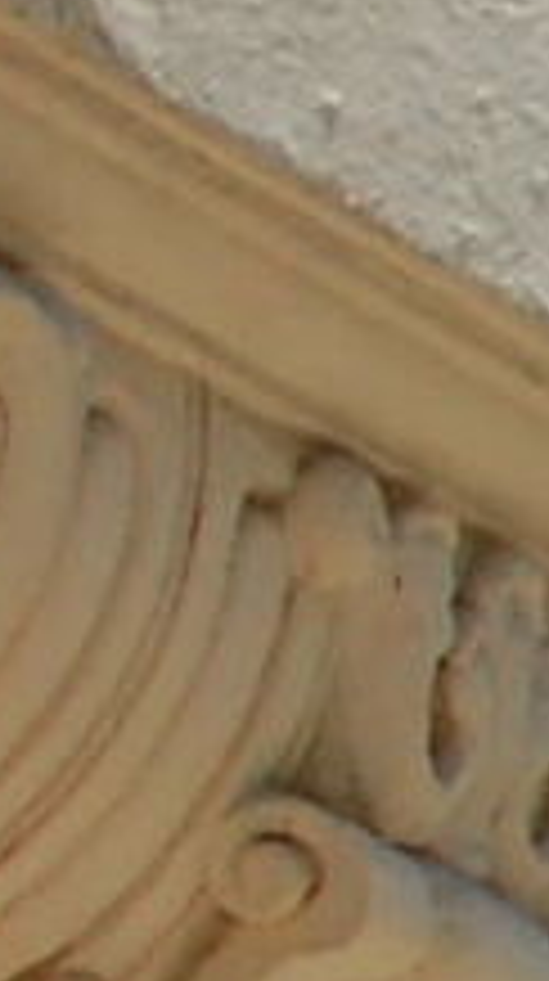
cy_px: 2403
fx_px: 24753
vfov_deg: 2.3
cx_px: 4761
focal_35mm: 953
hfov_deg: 1.2
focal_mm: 55
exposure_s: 1/640
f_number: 9
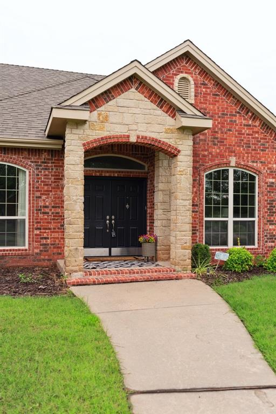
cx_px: 138
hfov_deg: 37.9
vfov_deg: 54.4
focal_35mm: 35
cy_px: 207
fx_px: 402
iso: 100
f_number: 2.8
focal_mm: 35
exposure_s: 1/400
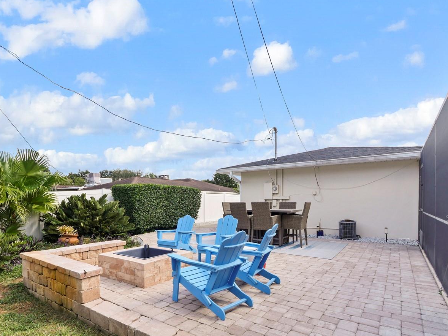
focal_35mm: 19
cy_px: 218
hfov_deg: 83.6
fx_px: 246
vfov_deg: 67.2
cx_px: 178
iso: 200
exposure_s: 1/250
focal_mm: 7
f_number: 6.3
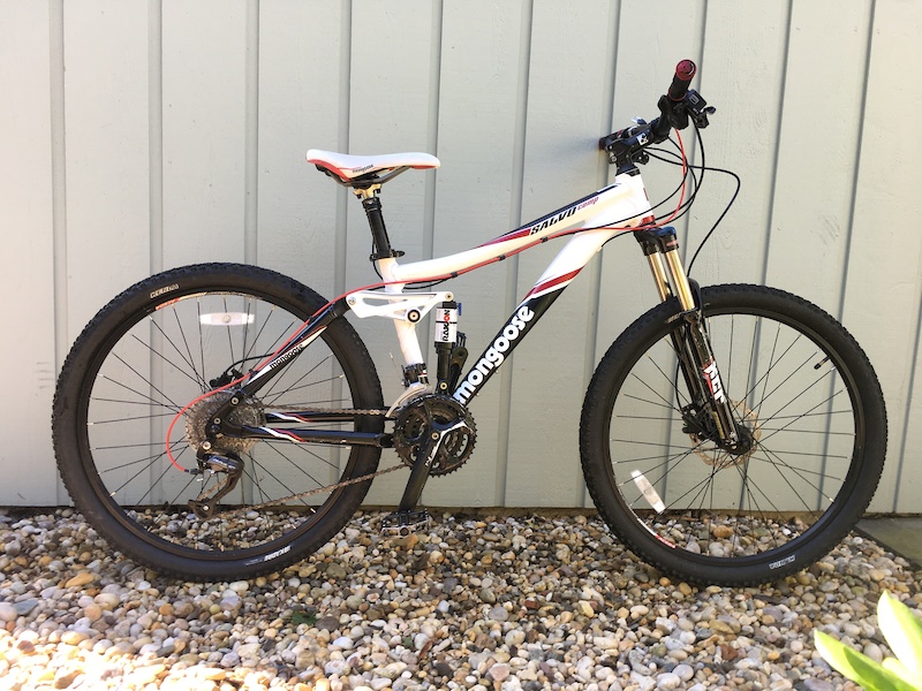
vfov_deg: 48.2
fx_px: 772
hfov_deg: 61.7
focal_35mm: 29
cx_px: 461
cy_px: 346
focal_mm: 4.15
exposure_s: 1/120
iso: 25
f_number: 2.2
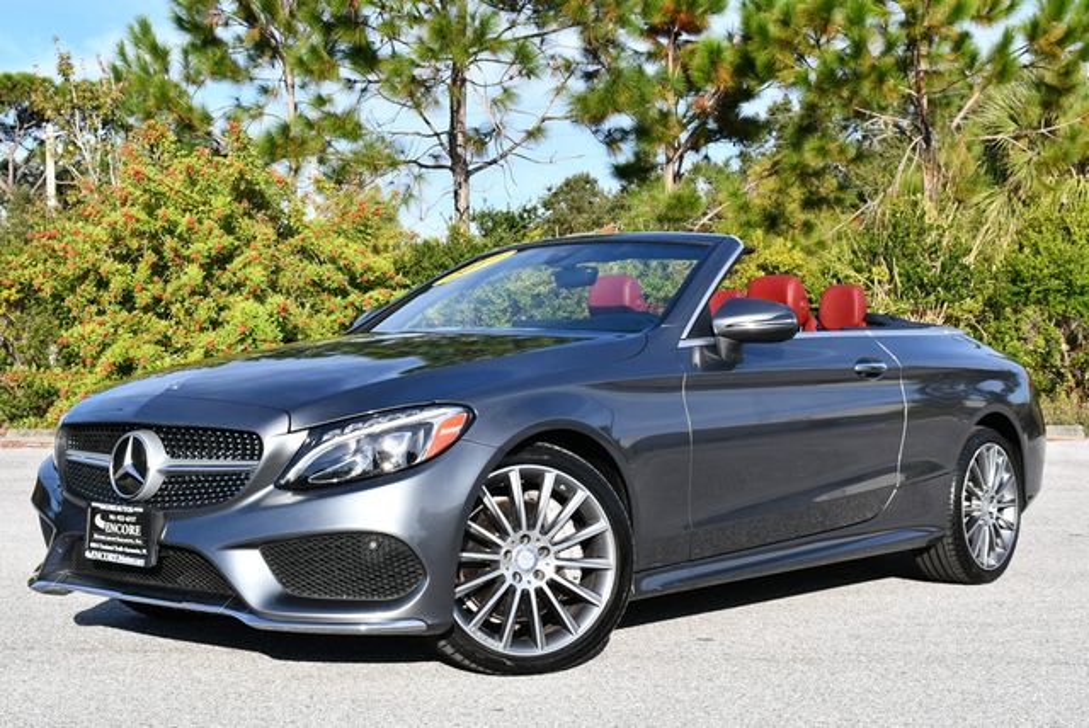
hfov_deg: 36.8
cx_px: 544
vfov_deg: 25.1
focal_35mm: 54
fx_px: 1635
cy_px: 364
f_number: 8
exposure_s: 1/250
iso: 110
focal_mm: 27
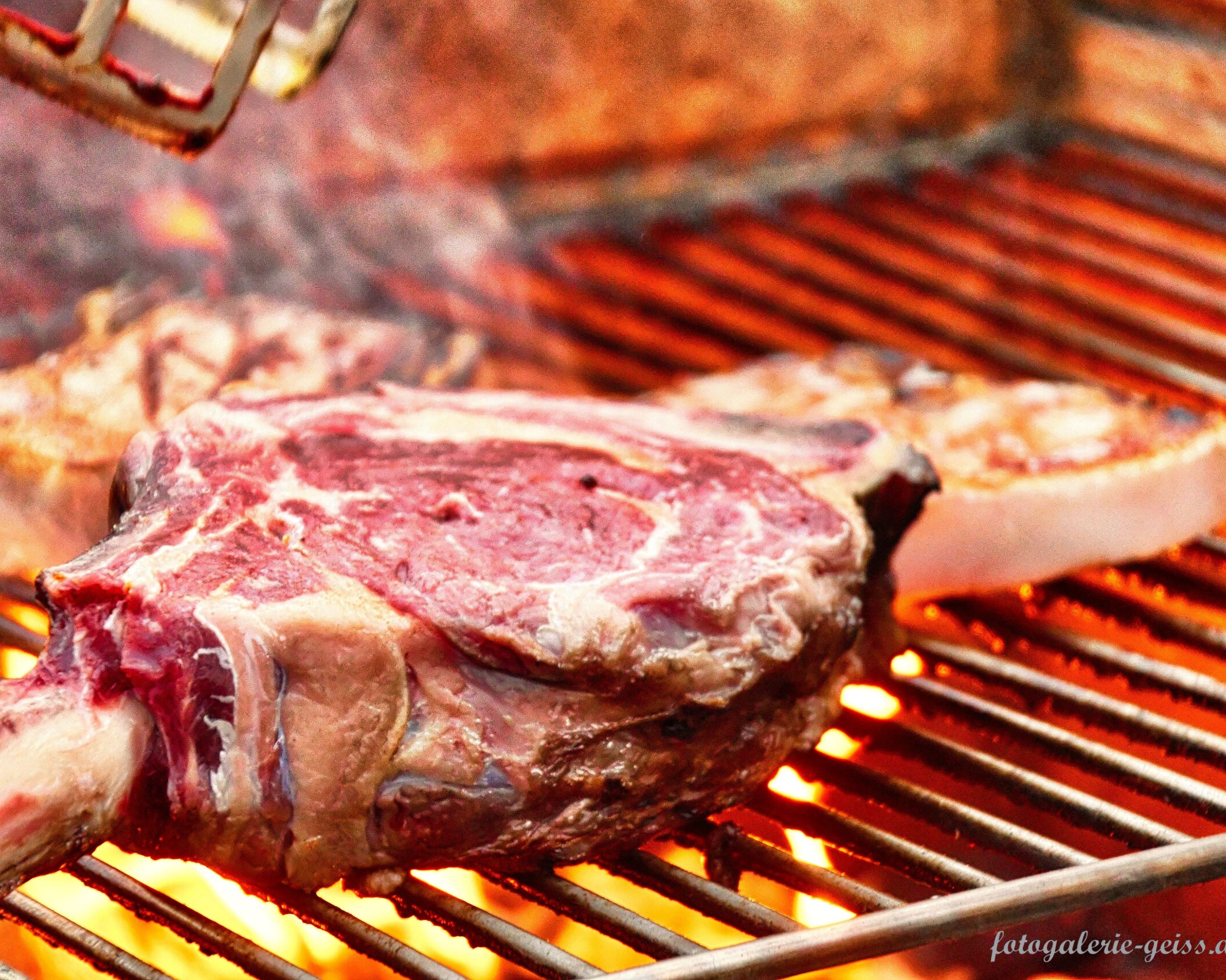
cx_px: 527
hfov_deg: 9.5
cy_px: 490
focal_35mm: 203
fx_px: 7366
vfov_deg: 7.6
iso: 2000
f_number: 6
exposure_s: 1/125
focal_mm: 120
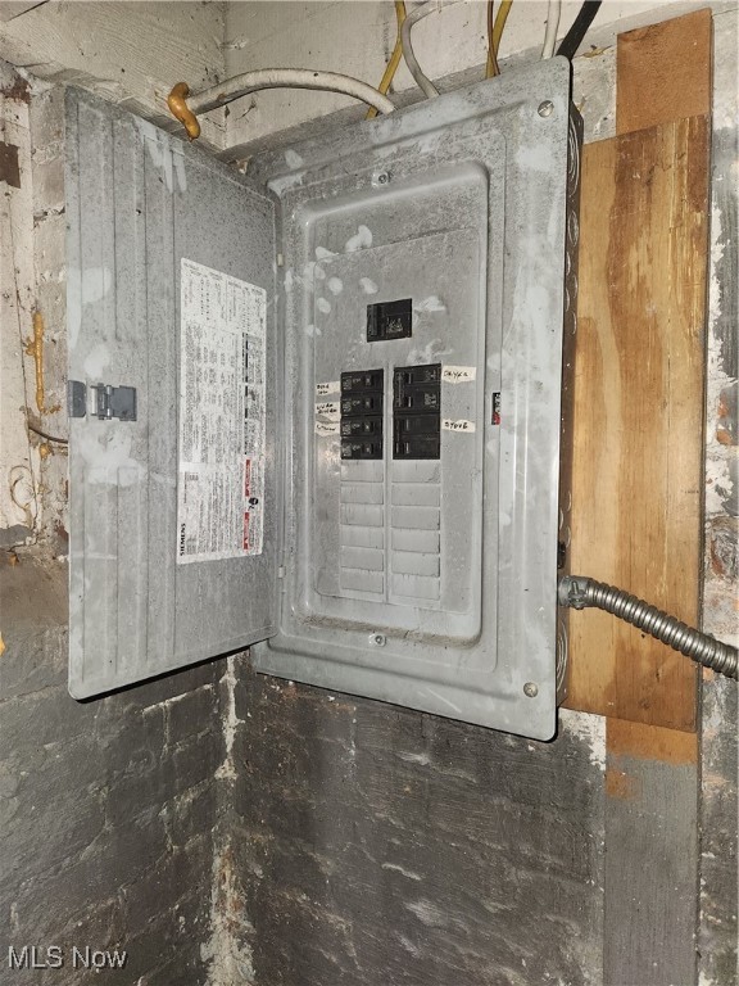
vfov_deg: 73.9
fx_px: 655
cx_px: 370
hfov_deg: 58.9
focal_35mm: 23
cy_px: 493
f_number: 1.8
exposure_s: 1/26
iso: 80
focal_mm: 5.4
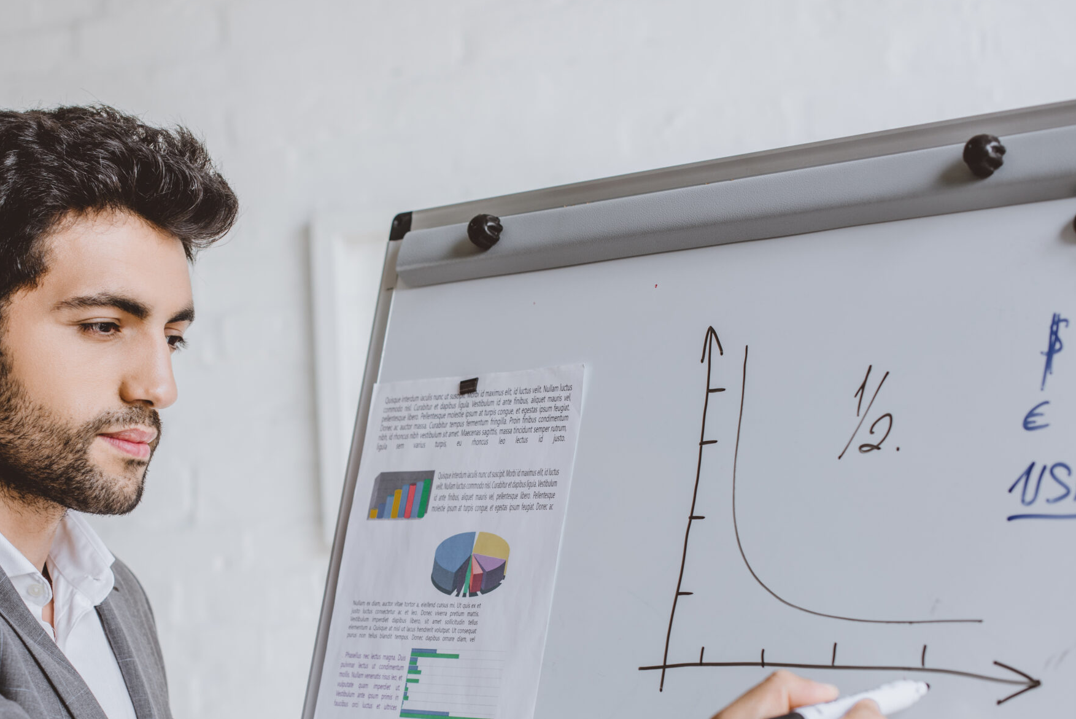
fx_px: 2183
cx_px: 347
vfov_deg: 18.6
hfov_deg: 27.5
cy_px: 487
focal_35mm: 73
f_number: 3.5
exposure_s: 1/160
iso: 200
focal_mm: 50
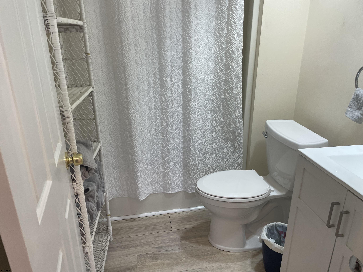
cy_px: 136
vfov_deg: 53.1
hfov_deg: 67.3
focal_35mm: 26
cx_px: 182
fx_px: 273
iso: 80
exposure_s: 1/120
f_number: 1.6
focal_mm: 4.2
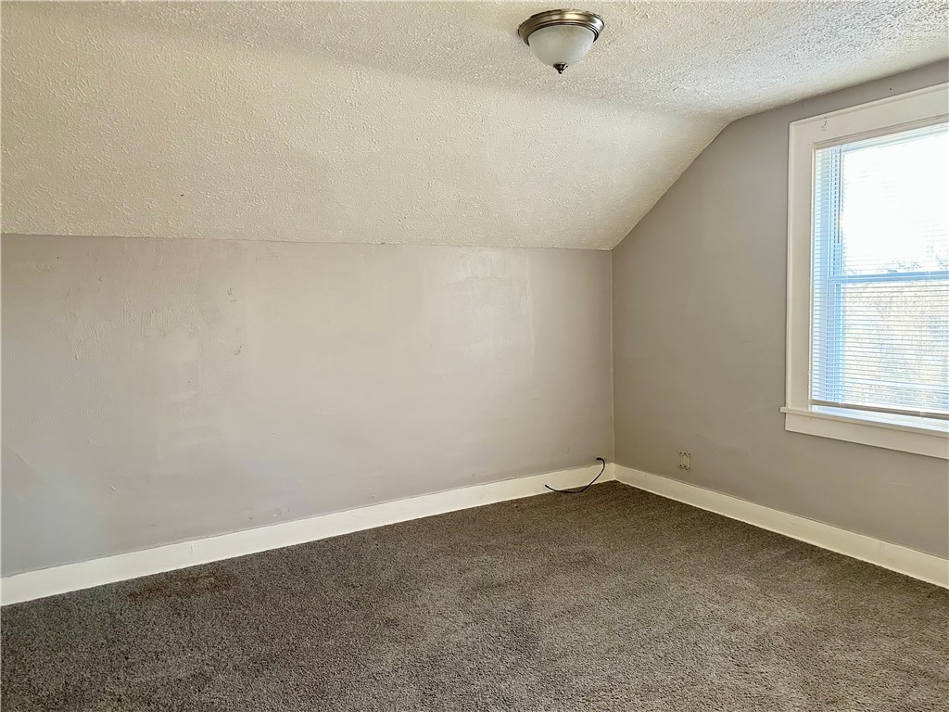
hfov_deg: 71.6
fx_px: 658
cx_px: 474
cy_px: 356
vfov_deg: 56.8
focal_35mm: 24
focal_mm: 6.86
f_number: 1.78
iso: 500
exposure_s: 1/60
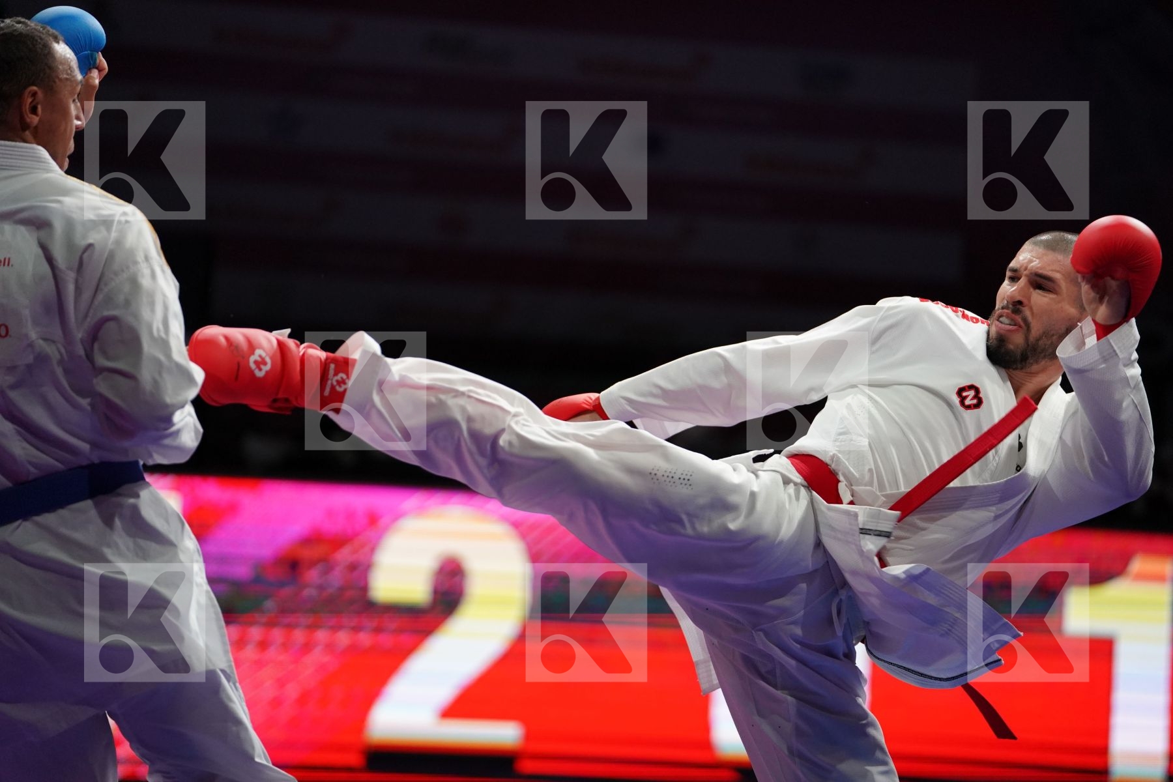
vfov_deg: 8.1
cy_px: 391
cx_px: 586
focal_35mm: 170
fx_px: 5539
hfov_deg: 12.1
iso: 2500
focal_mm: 170
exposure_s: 1/1000
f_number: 2.8
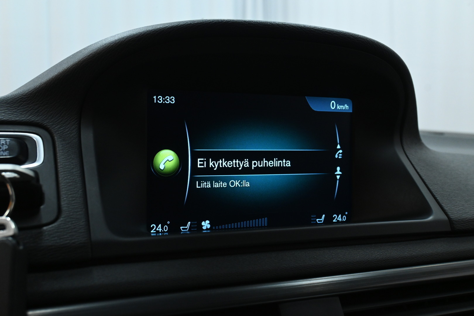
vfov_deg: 33.6
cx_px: 237
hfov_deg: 48.7
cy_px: 158
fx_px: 523
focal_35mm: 40
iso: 1600
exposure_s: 1/60
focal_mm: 26.5
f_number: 6.3
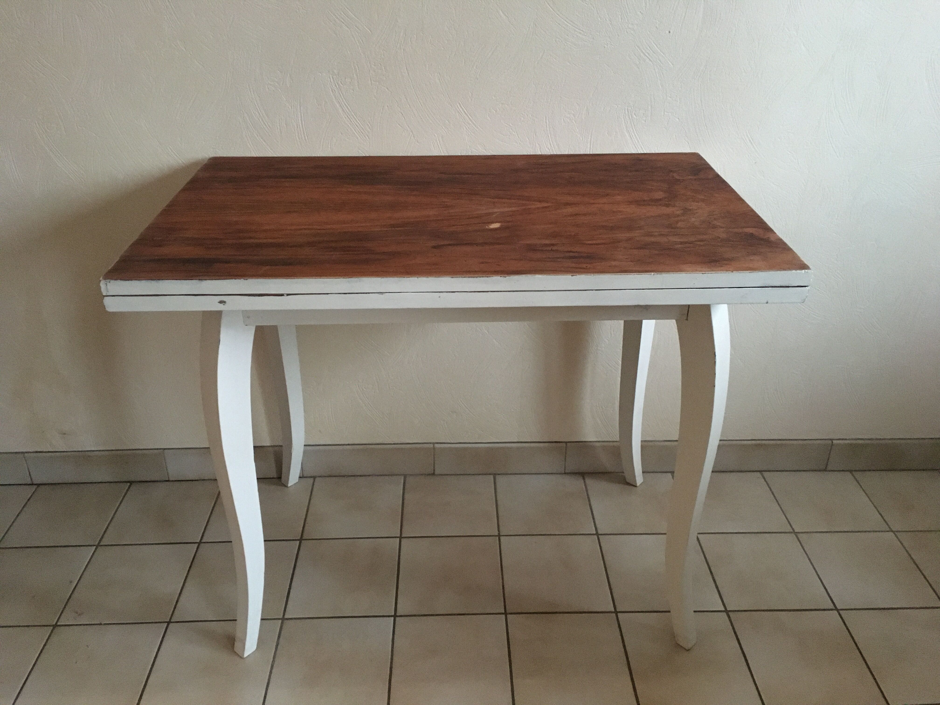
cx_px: 470
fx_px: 787
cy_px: 352
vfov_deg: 48.2
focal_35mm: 29
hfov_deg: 61.7
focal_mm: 4.15
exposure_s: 1/17
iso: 320
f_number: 2.2
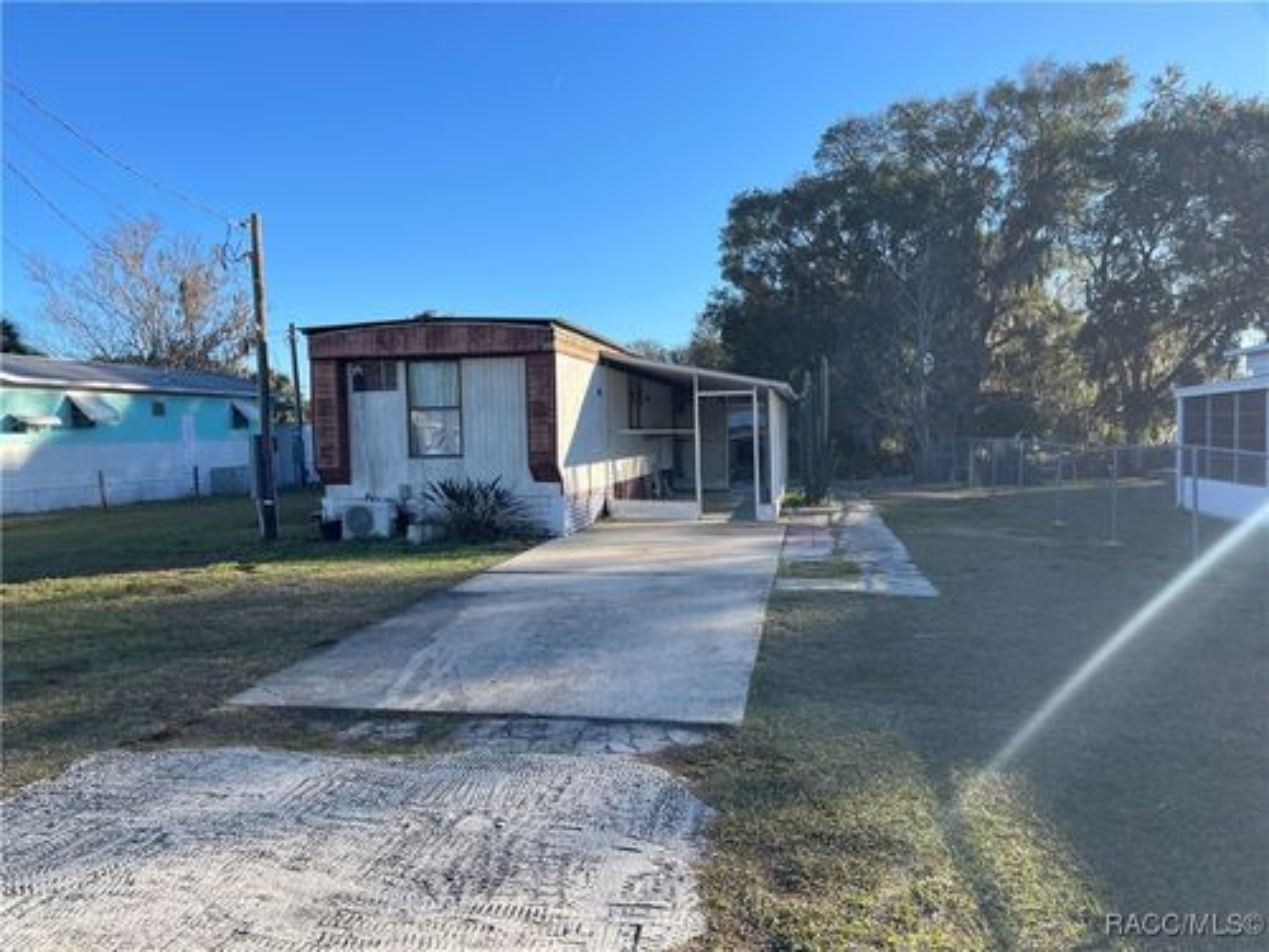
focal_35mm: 26
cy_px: 476
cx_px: 634
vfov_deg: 53.1
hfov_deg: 67.3
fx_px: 953
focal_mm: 4.2
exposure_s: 1/1795
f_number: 1.6
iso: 32
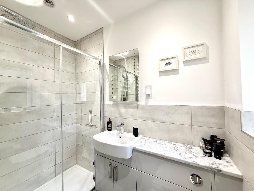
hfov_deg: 102.1
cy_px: 96
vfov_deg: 85.7
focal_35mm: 14
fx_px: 103
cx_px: 127
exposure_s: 1/100
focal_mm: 2.22
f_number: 2.2
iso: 100
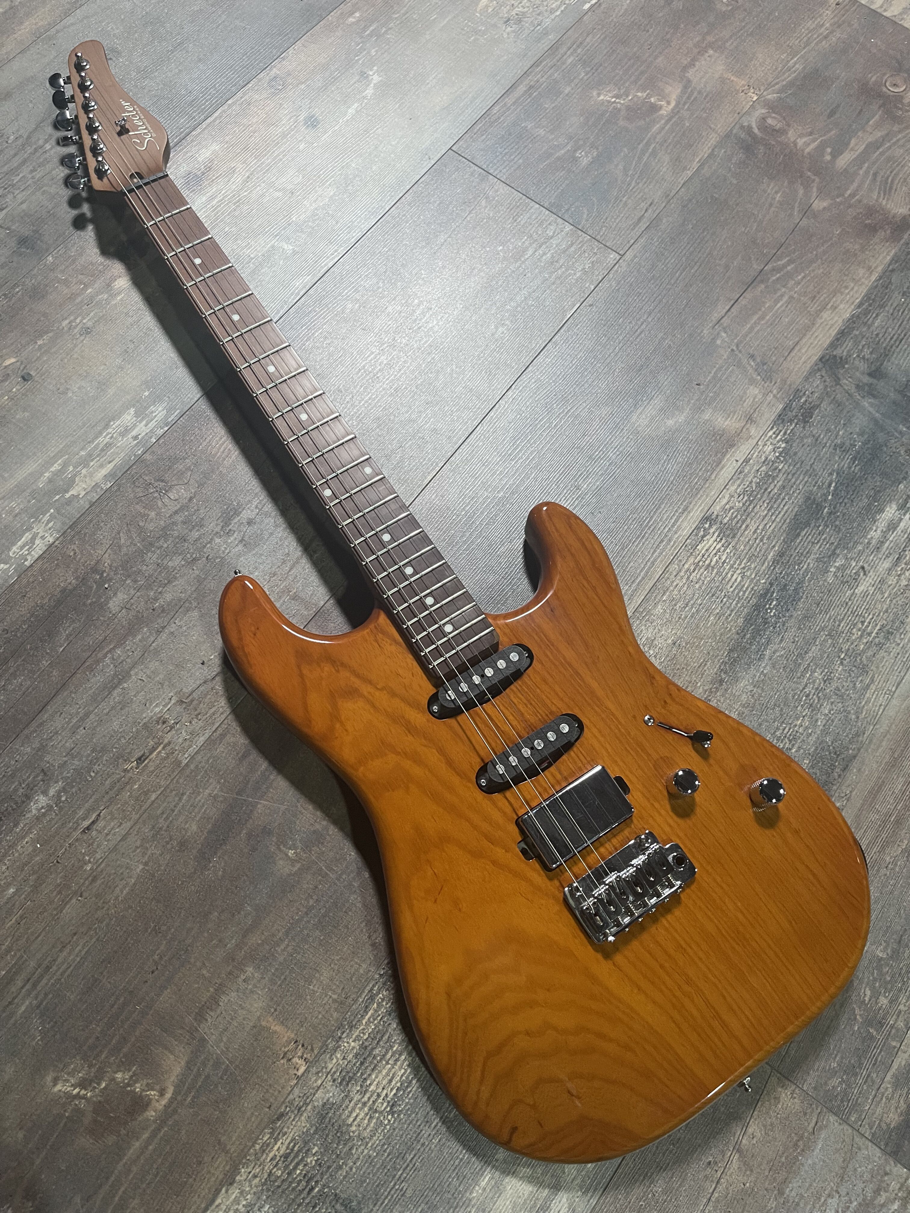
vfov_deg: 69.4
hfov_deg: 54.9
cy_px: 606
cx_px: 455
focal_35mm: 25
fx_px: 876
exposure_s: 1/60
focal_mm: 5.1
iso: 320
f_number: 1.6
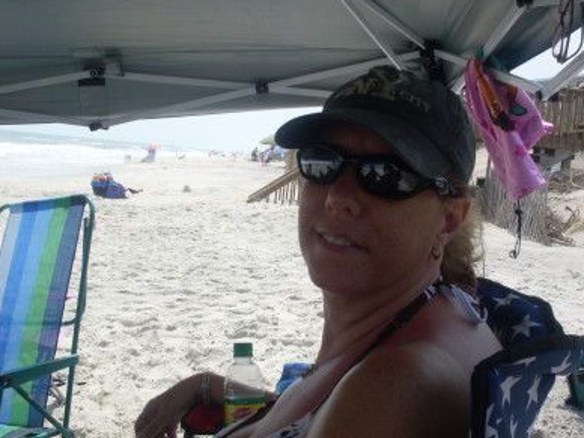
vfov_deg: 32.9
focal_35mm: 44
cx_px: 333
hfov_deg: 42.8
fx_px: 742
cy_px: 234
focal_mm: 6.3
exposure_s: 1/180
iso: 80
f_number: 8.4
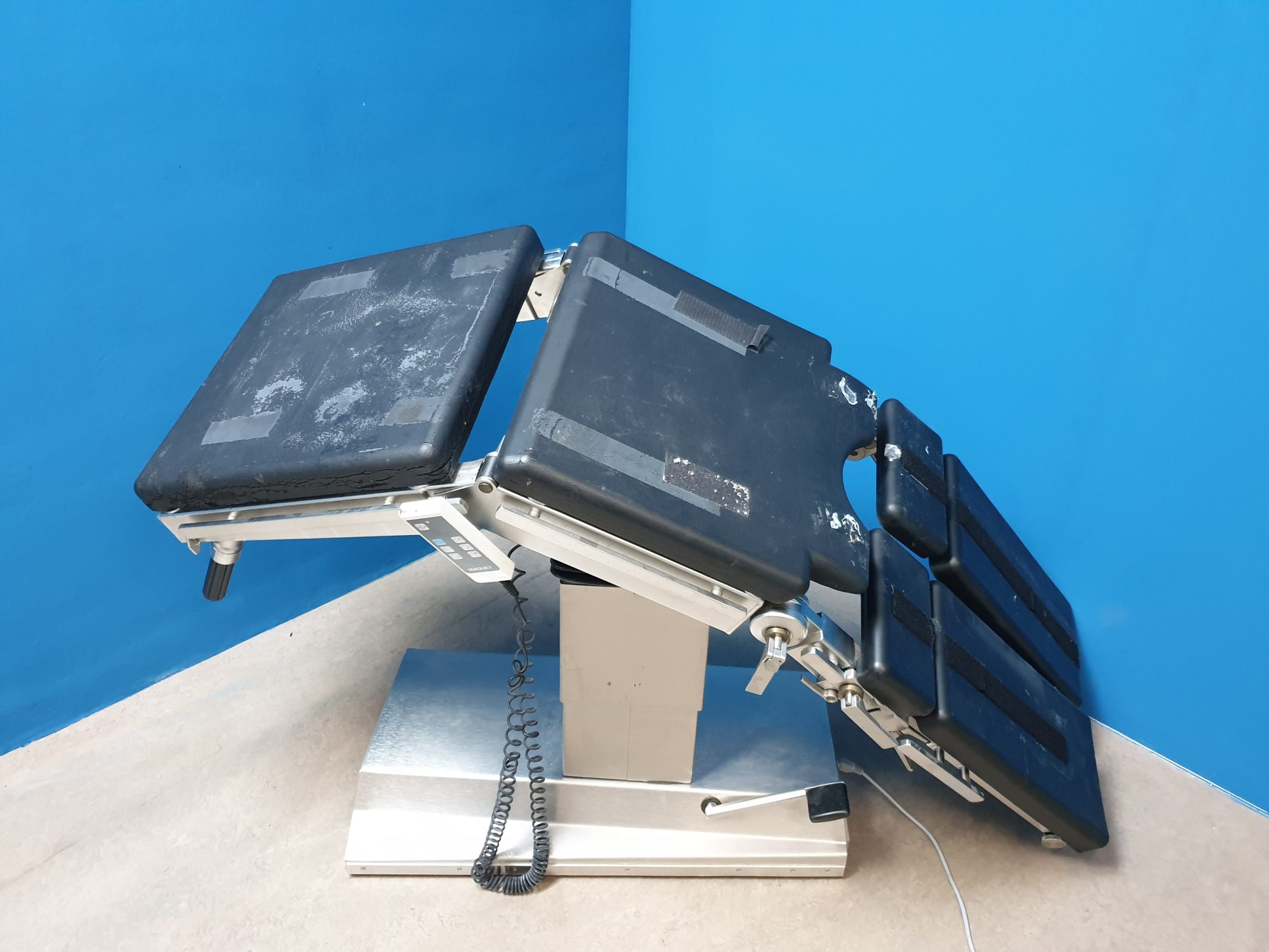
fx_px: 953
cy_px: 476
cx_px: 634
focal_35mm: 26
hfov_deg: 67.3
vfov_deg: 53.1
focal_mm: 4.3
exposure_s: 1/50
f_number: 1.5
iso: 400
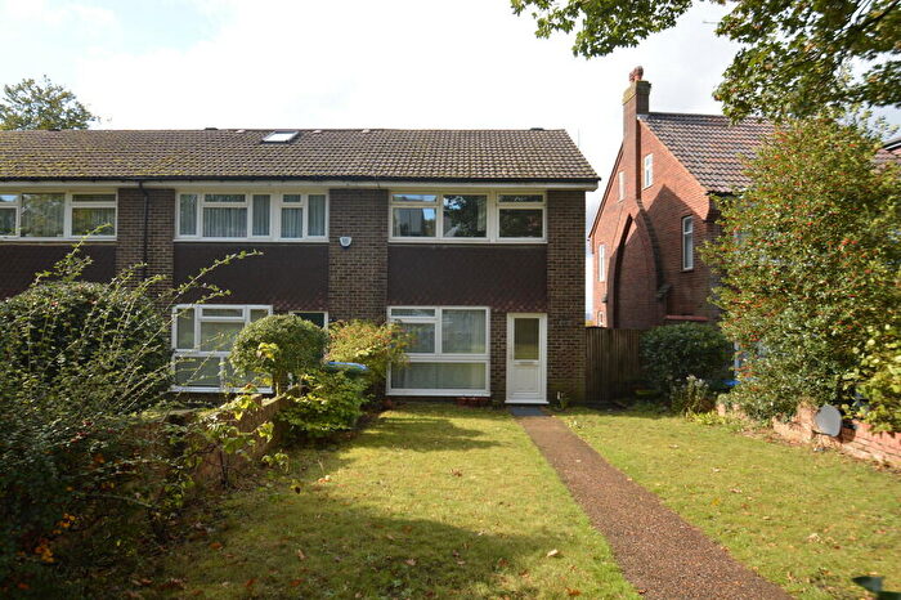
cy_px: 300
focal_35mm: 21
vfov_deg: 59.4
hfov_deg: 81.2
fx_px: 525
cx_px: 450
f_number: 5.6
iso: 100
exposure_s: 1/125
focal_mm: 14
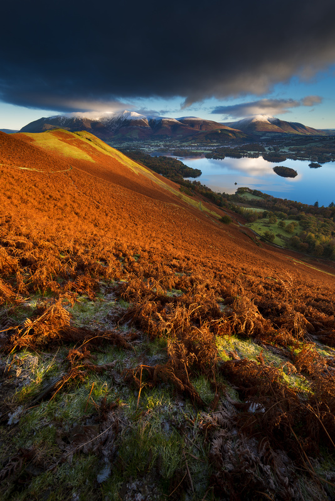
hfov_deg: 73.8
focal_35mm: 16
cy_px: 250
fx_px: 223
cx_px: 168
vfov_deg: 96.7
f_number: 11
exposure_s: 1/8
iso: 50
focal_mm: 16
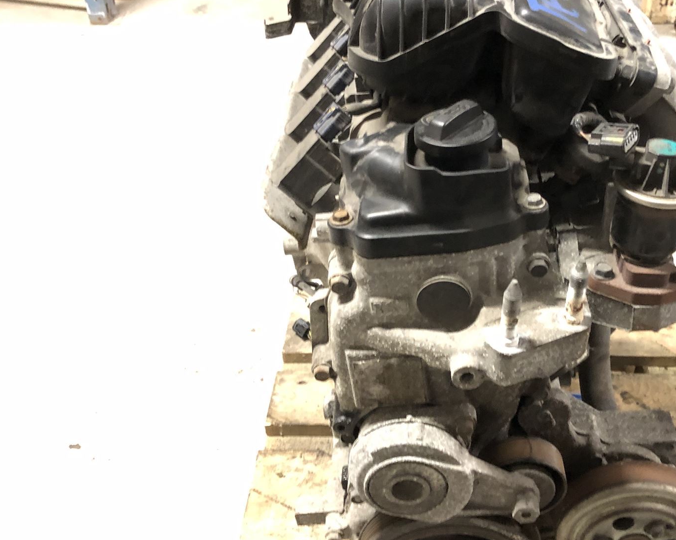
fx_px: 820
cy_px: 265
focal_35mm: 41
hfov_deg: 44.2
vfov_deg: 36.5
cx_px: 446
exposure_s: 1/4
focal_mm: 3.99
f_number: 1.8
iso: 160
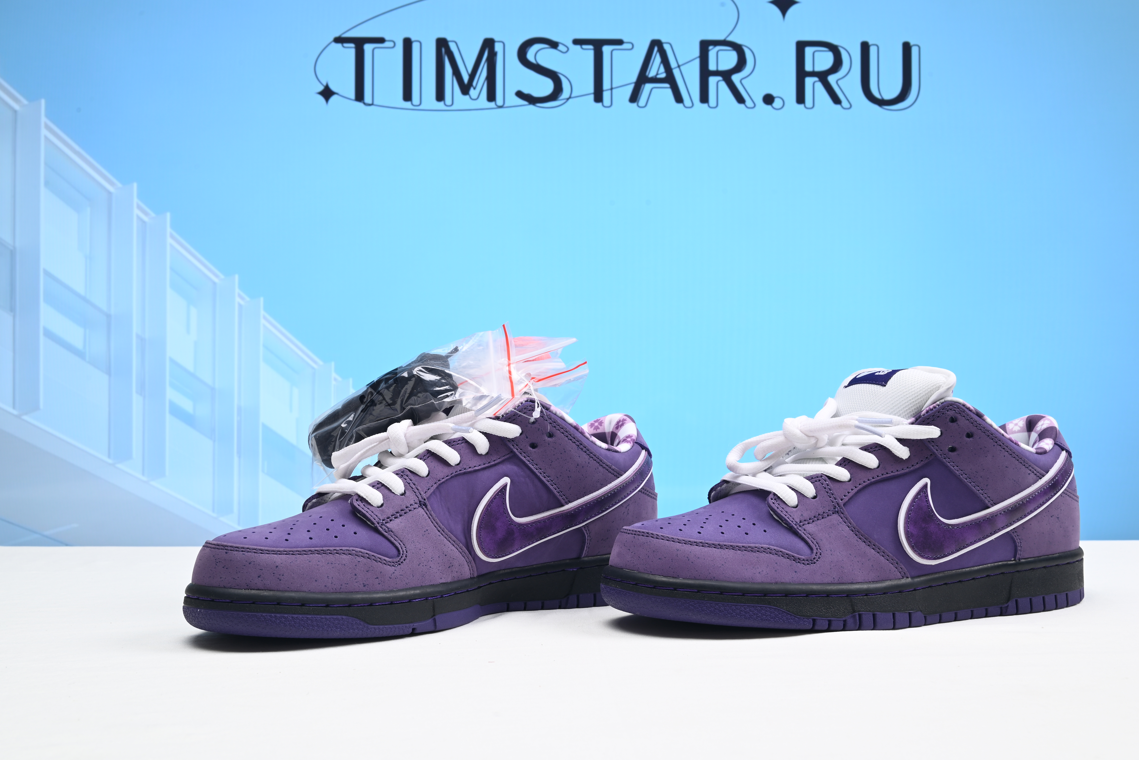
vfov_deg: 33.4
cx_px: 570
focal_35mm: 40
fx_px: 1266
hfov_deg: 48.4
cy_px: 380
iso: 100
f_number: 16
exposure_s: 1/2
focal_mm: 40
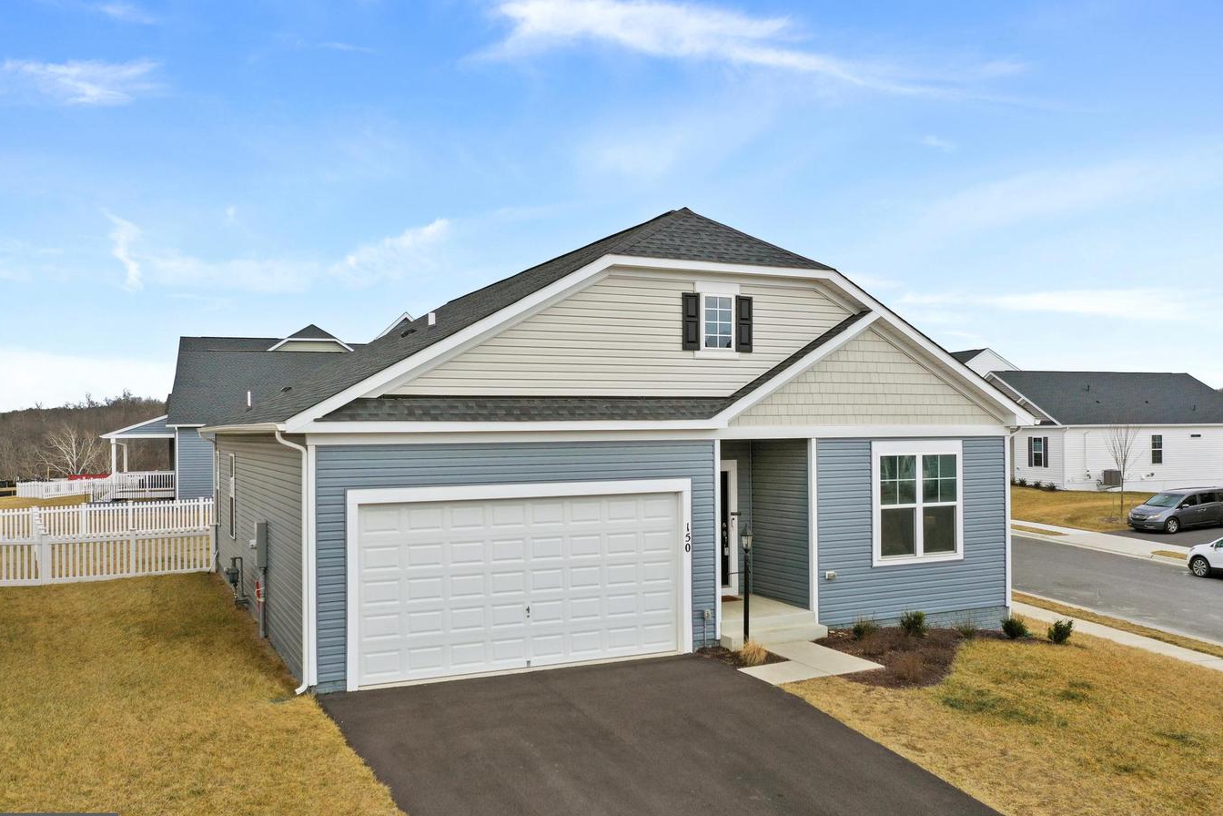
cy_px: 423
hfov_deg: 61.9
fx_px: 1019
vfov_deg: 43.6
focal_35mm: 30
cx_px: 632
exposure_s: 1/200
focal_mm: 10.26
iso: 100
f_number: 4.5
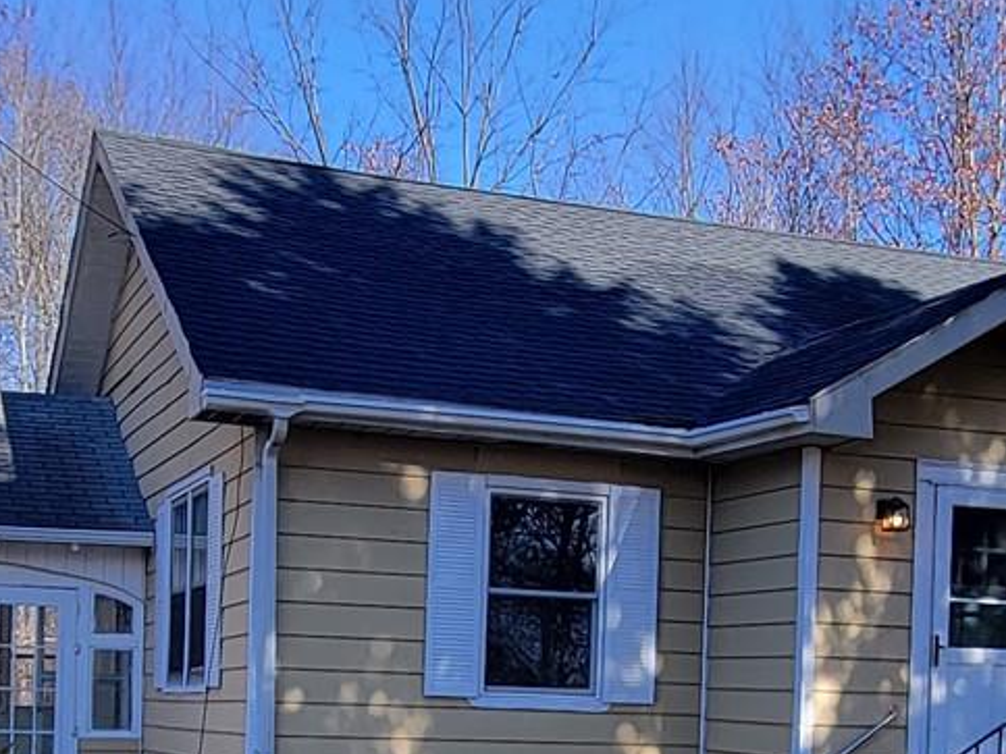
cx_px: 441
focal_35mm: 55
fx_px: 1598
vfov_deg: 25.5
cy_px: 715
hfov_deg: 34.9
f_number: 2.2
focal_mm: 2.2
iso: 50
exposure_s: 1/580
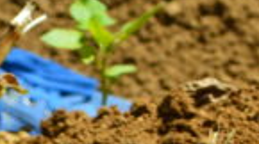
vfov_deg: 2.6
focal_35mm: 459
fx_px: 3146
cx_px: 500
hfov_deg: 4.7
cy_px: -140
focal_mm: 55
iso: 360
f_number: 11
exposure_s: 1/500
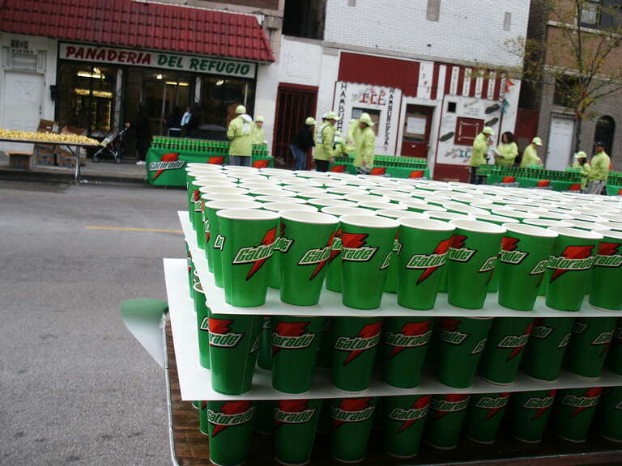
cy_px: 233
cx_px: 311
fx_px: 629
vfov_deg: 40.7
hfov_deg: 52.6
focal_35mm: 35
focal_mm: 7.21
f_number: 3
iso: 64
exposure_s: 1/125
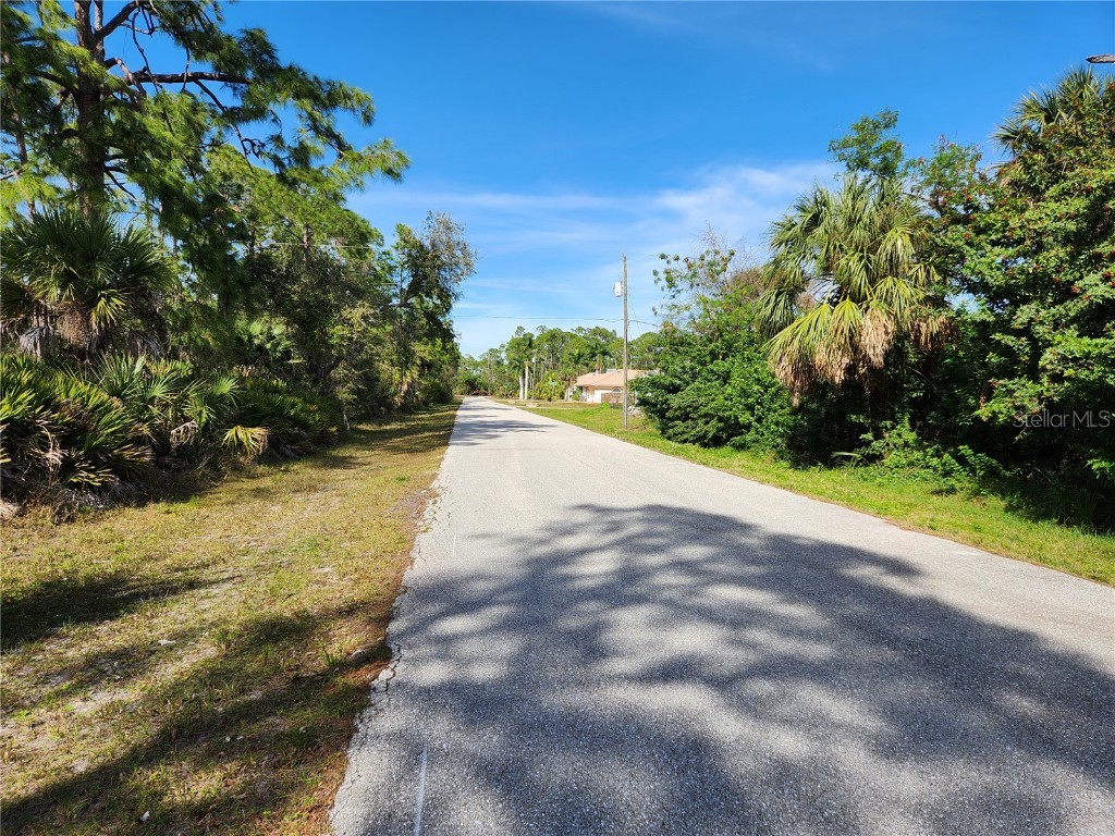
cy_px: 418
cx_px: 558
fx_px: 741
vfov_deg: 58.9
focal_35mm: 23
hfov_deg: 73.9
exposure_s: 1/1245
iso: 20
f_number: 1.8
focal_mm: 5.4
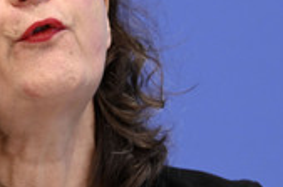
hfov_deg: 5.5
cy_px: 95
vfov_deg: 3.7
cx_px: -53
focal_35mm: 374
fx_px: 2934
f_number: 5.6
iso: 5000
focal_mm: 140
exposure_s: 1/640
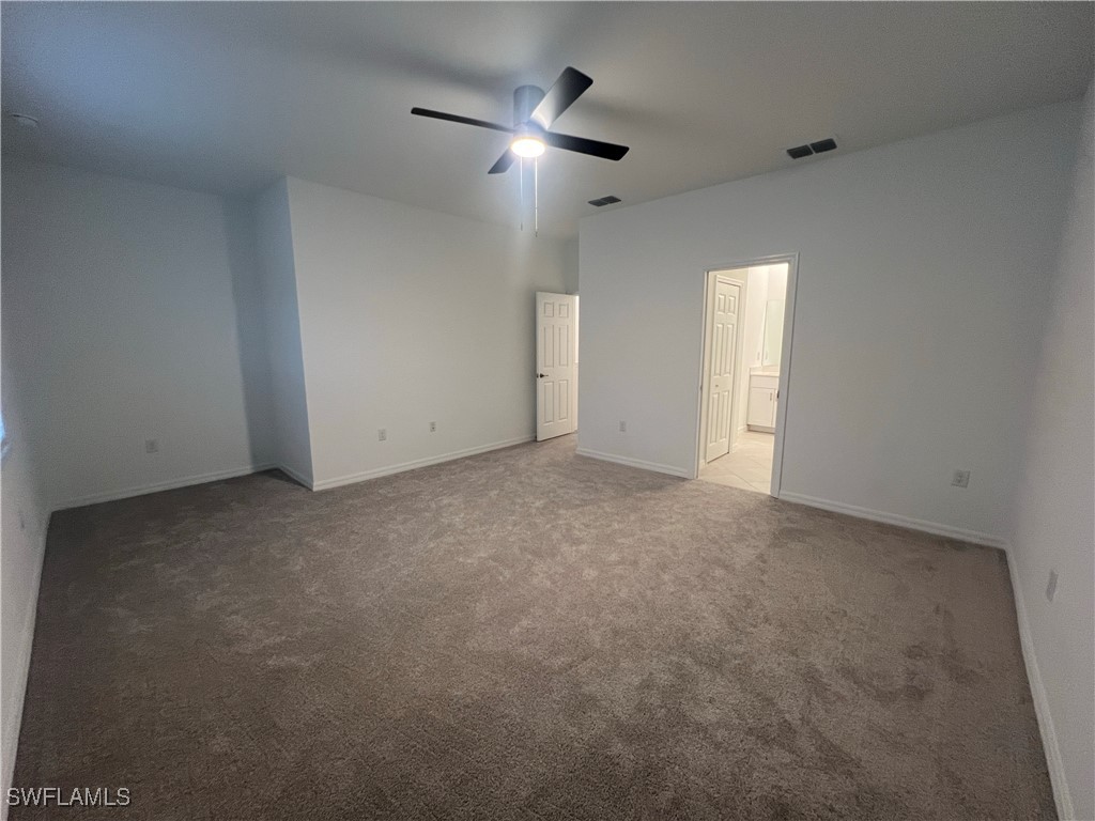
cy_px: 410
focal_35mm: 13
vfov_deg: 89.9
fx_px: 411
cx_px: 548
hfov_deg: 106.2
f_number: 1.8
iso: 250
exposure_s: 1/60
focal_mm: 1.57
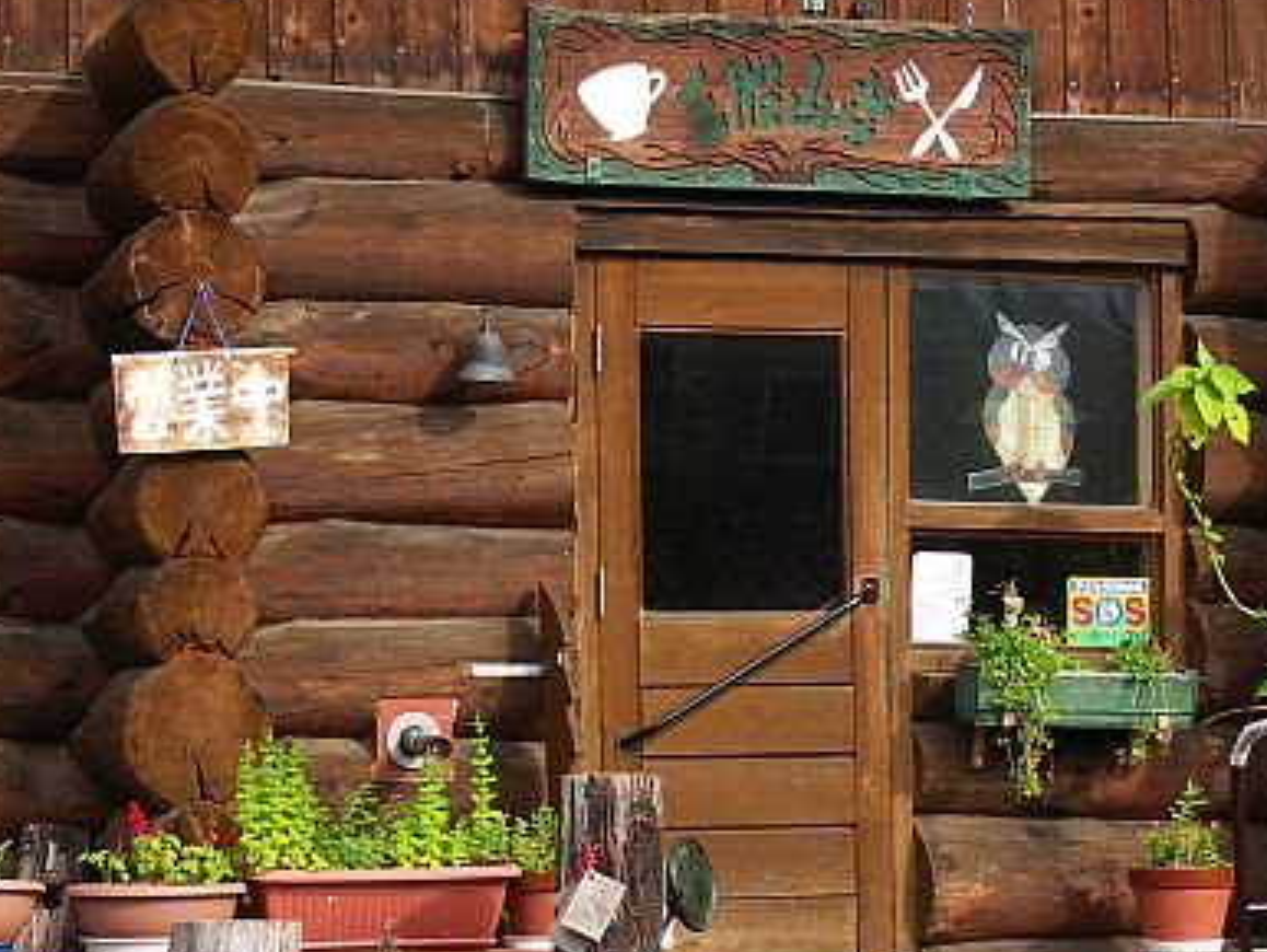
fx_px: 4248
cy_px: 607
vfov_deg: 12.8
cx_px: 817
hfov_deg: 16.9
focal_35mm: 116
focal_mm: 18.2
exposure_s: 1/160
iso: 50
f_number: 3.5
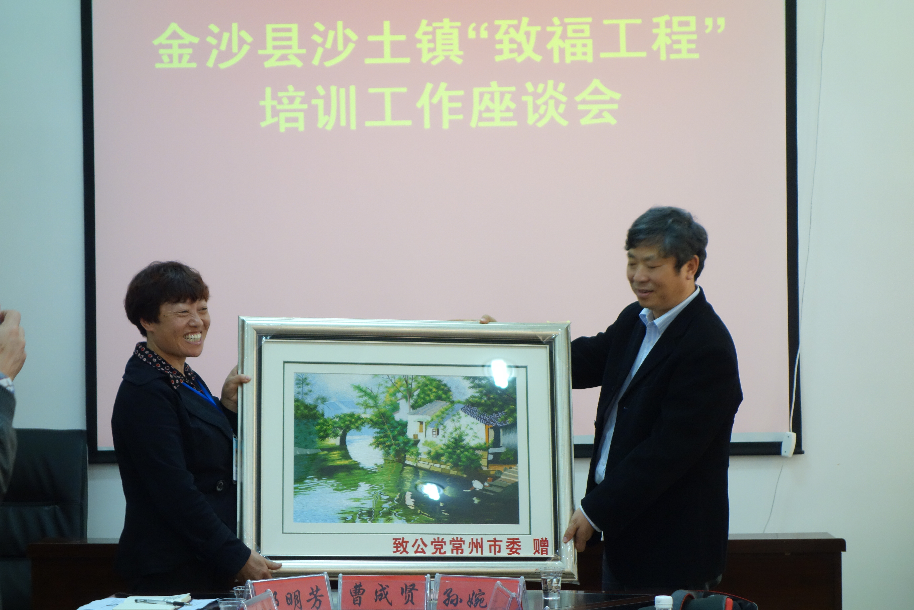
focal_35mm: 100
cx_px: 457
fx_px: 2539
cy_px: 305
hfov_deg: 20.4
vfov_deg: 13.7
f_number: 4.9
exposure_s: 1/50
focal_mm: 37.01
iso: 800
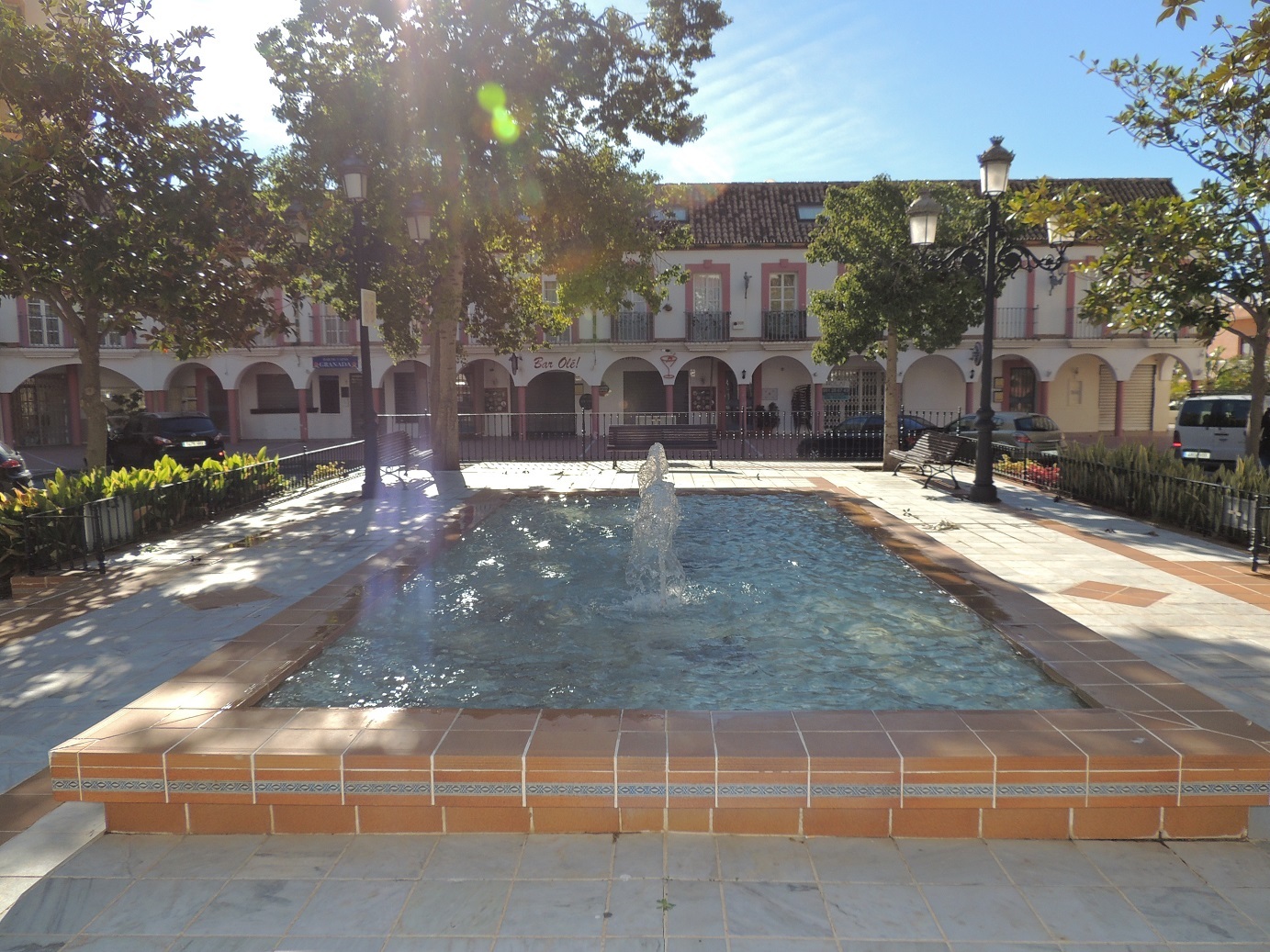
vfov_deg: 56.8
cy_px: 476
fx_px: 880
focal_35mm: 24
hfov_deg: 71.6
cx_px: 635
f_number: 3
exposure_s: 1/1000
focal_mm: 4.3
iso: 100
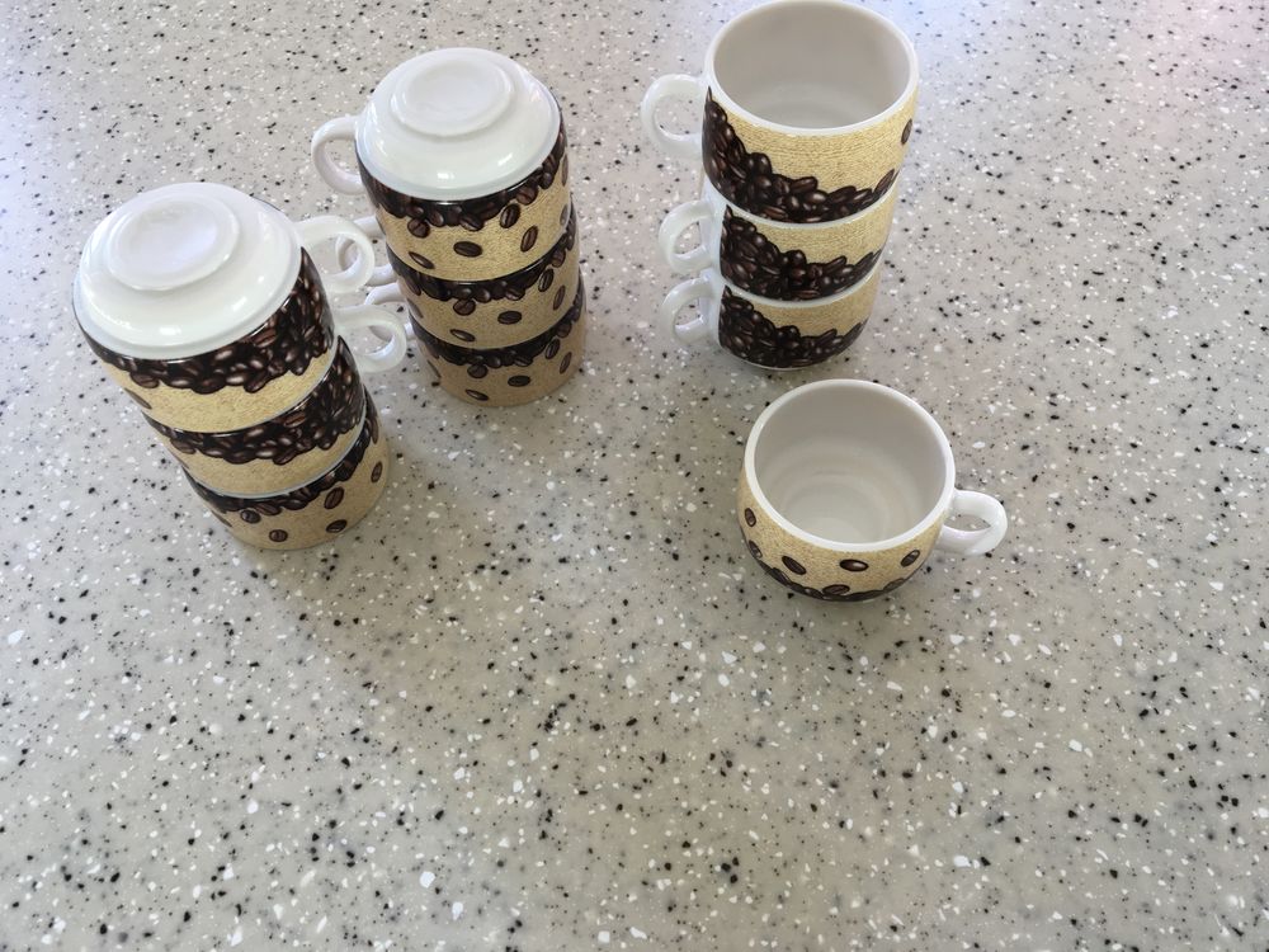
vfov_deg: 48.2
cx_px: 634
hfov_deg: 61.7
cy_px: 476
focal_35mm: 29
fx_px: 1063
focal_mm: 4.15
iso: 40
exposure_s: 1/100
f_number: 2.2
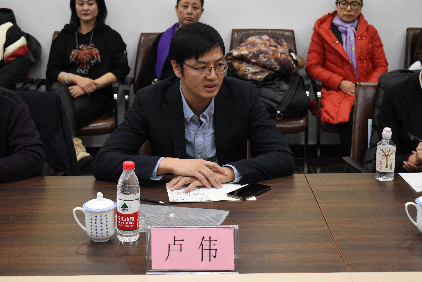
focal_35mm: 68
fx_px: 791
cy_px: 141
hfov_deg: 29.9
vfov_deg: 20.2
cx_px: 211
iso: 3200
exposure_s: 1/60
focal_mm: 45
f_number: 5
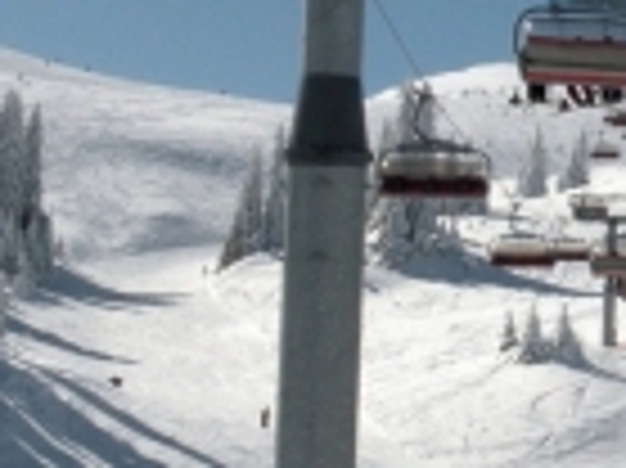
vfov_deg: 10.2
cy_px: 207
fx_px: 2620
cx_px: 824
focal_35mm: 145
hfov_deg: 13.1
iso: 200
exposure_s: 1/1355
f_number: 8
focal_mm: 7.4
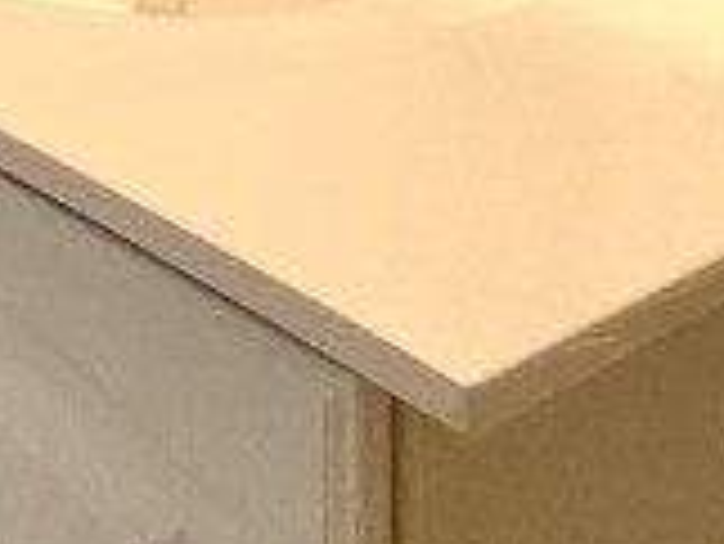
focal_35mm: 89
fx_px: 1863
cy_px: -688
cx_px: -378
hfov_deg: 19.1
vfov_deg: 13.2
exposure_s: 1/60
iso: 320
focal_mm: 2.22
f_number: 2.2
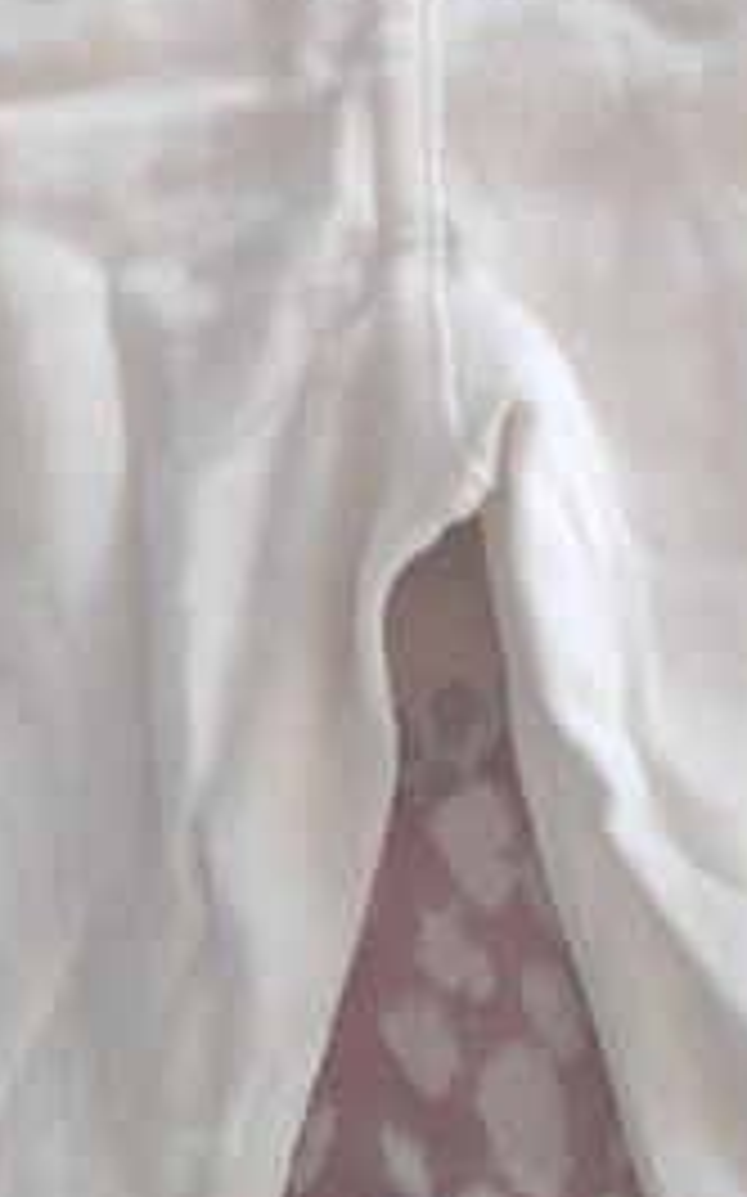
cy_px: 256
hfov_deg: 25.3
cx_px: 450
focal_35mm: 51
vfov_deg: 38.3
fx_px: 1663
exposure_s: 1/100
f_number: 1.9
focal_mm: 3.94
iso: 701
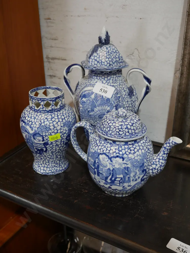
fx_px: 292
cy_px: 126
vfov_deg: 46.8
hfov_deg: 36.0
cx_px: 95
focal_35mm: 40
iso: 320
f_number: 4.5
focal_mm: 20
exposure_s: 1/60
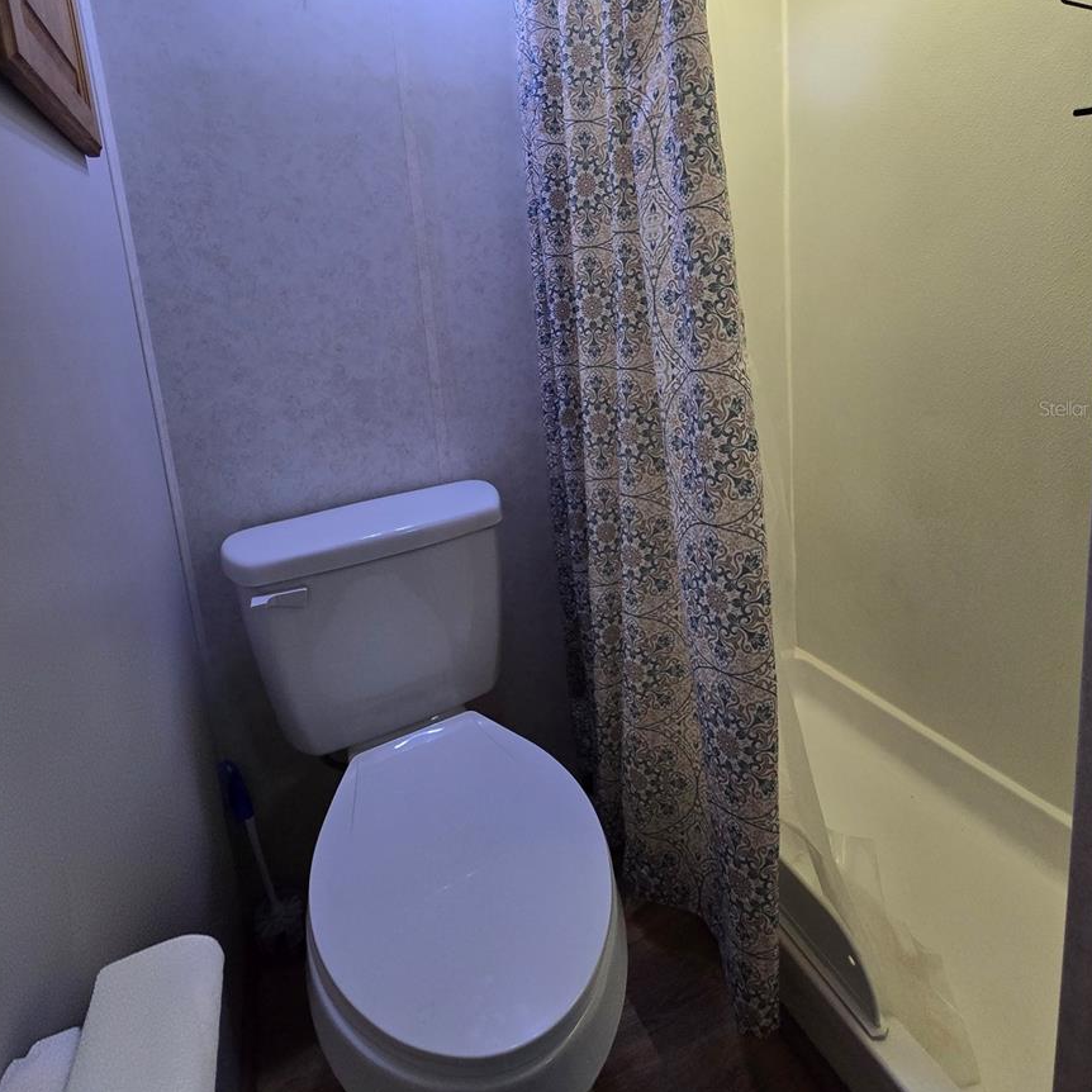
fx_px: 571
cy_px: 408
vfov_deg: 85.7
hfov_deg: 87.4
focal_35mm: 16
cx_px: 559
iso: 250
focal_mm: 2.2
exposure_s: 1/60
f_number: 2.2
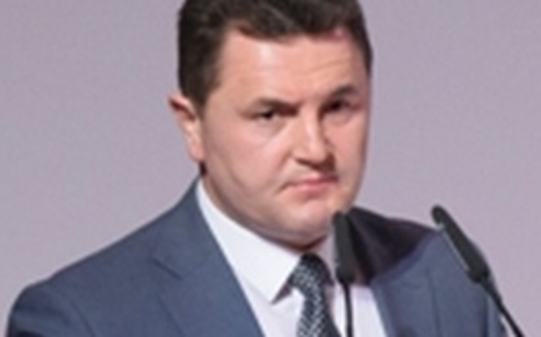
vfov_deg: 2.8
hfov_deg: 4.5
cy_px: 271
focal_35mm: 465
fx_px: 6852
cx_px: 270
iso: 3200
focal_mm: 200
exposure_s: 1/400
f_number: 5.6
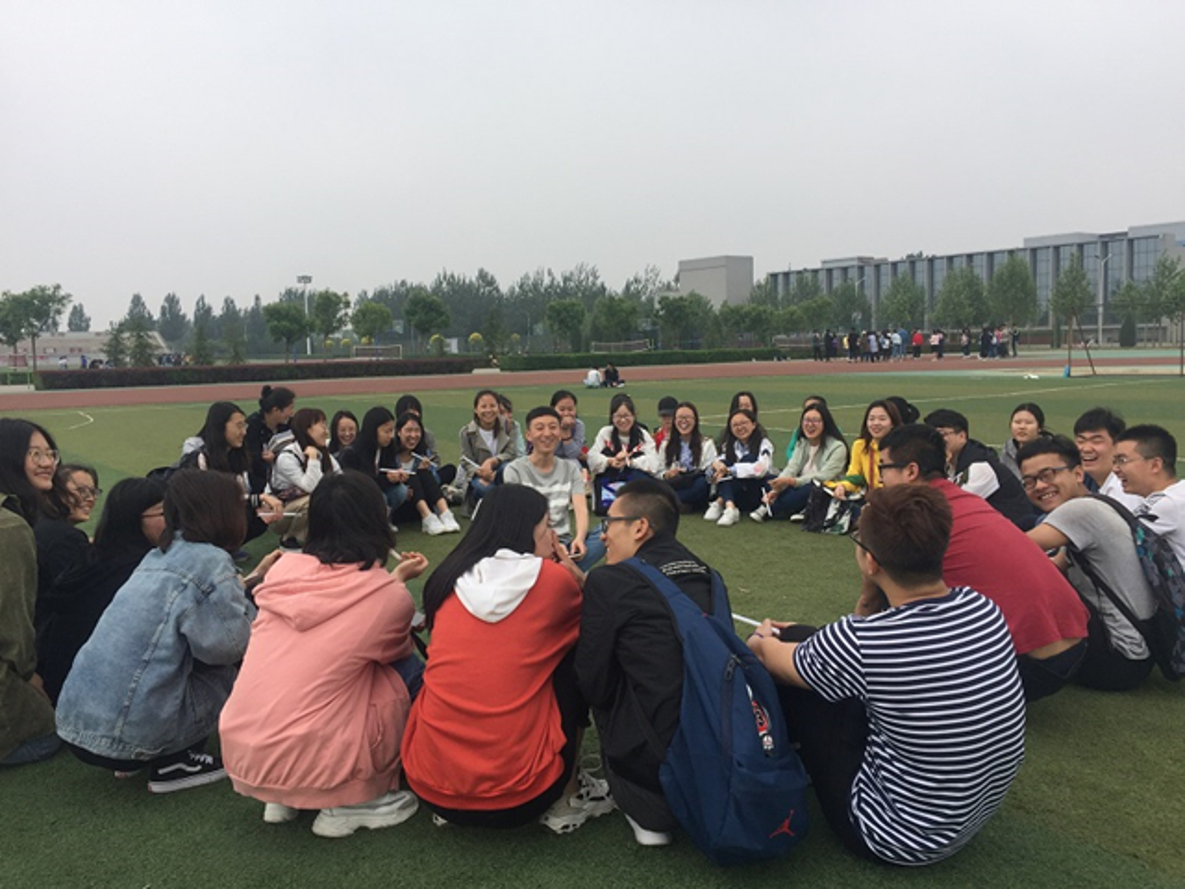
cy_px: 444
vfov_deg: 48.2
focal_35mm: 29
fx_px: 993
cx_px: 592
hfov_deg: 61.7
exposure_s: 1/1364
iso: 32
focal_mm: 4.15
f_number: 2.2
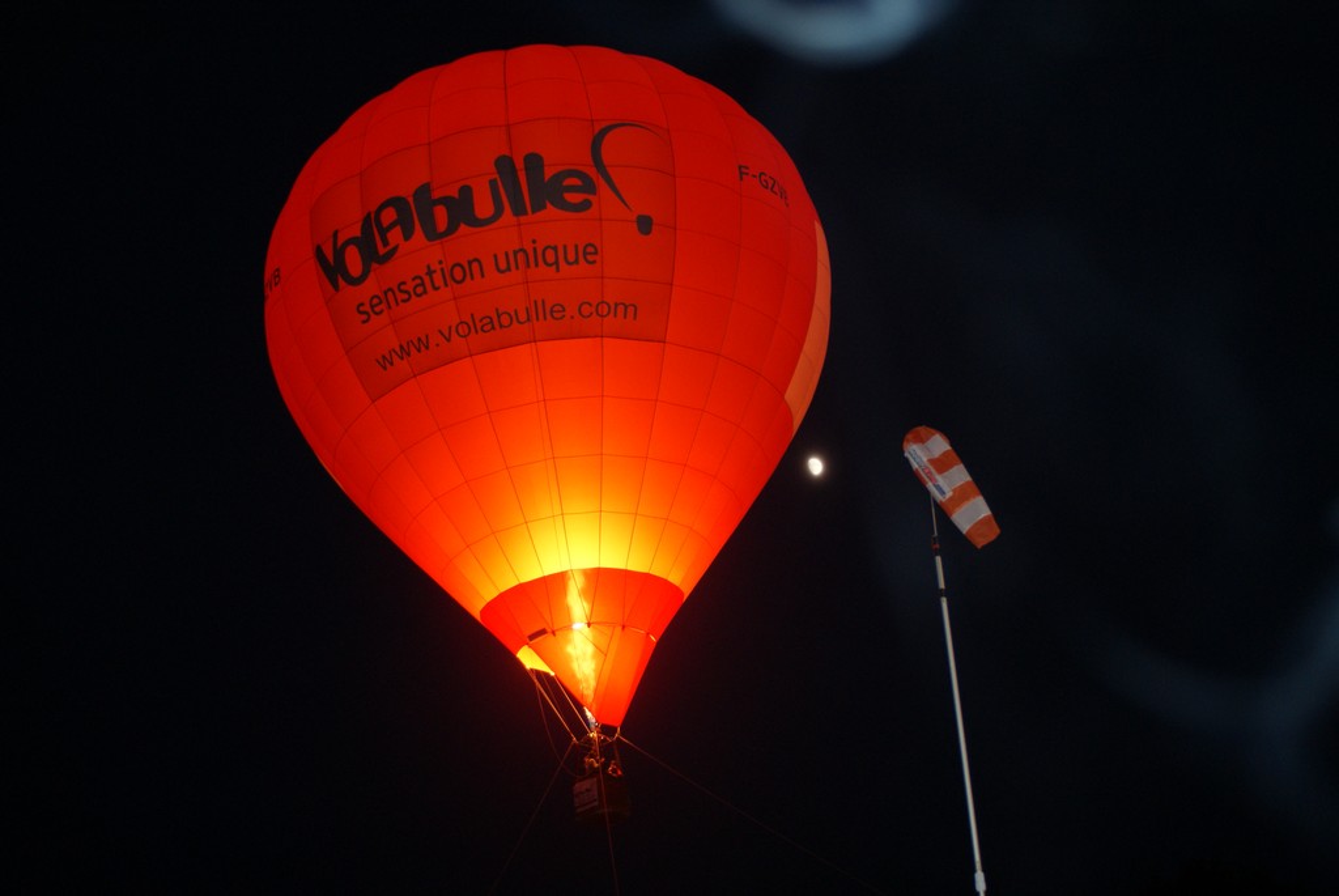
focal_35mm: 42
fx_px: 1564
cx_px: 670
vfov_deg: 32.0
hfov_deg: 46.4
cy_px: 448
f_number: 3.5
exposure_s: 1/80
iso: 400
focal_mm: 28
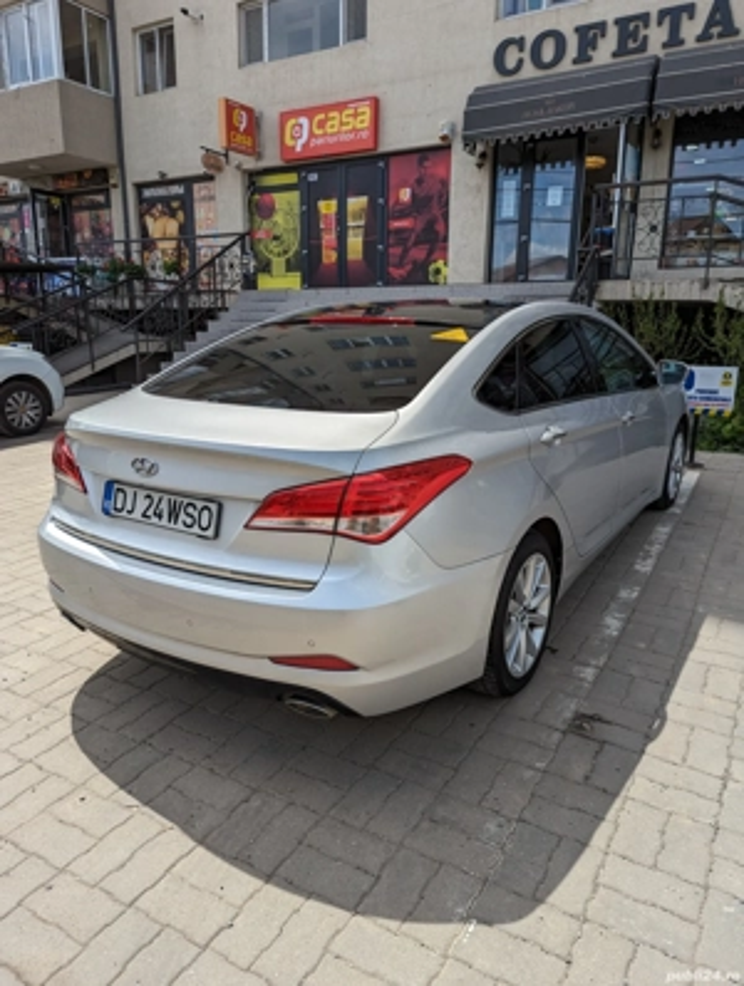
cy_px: 493
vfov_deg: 71.5
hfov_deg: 57.0
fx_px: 686
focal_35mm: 24
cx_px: 372
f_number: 1.85
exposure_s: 1/2899
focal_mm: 6.81
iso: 40
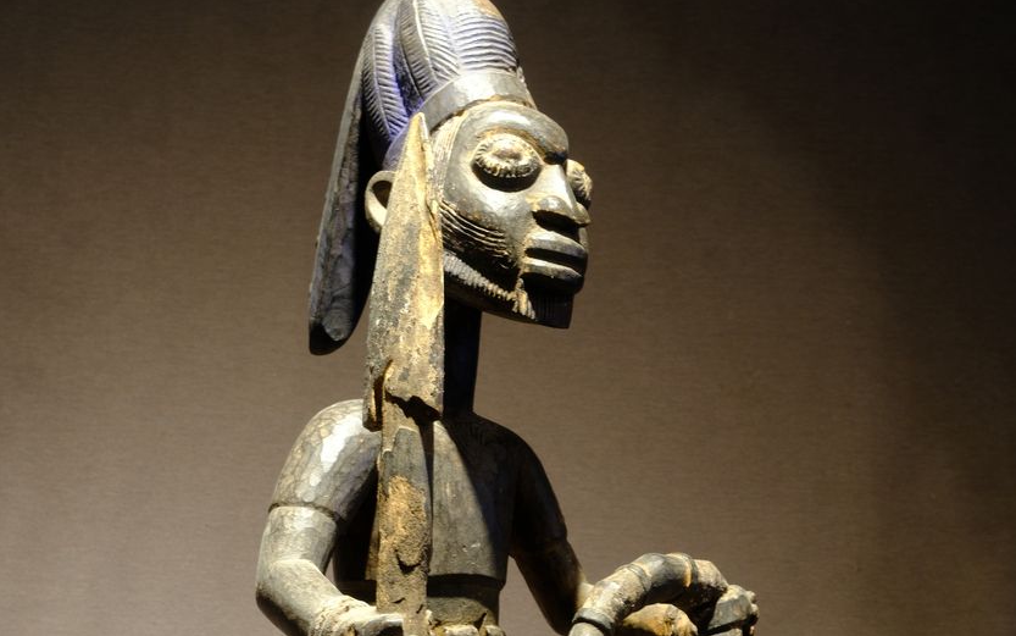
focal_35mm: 63
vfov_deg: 20.1
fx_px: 1745
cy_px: 605
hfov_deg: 32.5
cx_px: 509
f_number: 9
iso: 250
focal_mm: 27
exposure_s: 1/1.6
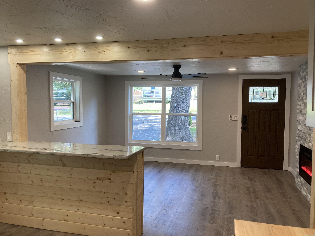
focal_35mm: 28
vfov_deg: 49.7
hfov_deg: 63.4
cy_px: 118
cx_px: 158
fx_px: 255
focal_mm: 3.99
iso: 80
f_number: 1.8
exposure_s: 1/120
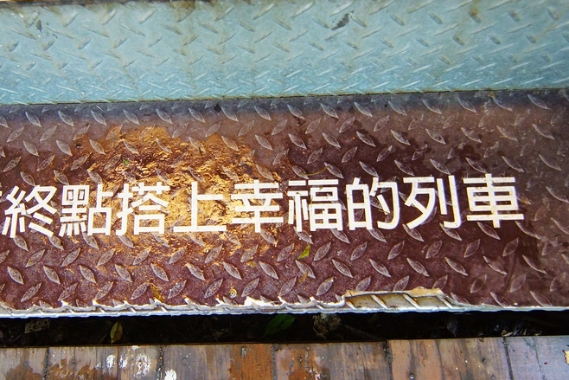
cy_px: 177
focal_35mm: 28
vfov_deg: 46.4
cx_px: 234
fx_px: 443
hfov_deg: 65.0
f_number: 2.8
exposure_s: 1/60
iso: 1000
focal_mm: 12
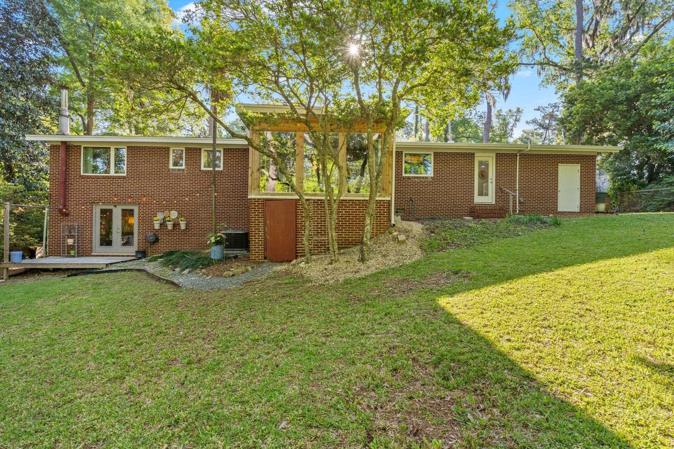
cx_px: 328
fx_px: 337
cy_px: 227
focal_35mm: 18
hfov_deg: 90.0
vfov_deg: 67.4
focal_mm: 17
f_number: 9
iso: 100
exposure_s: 1/1.67
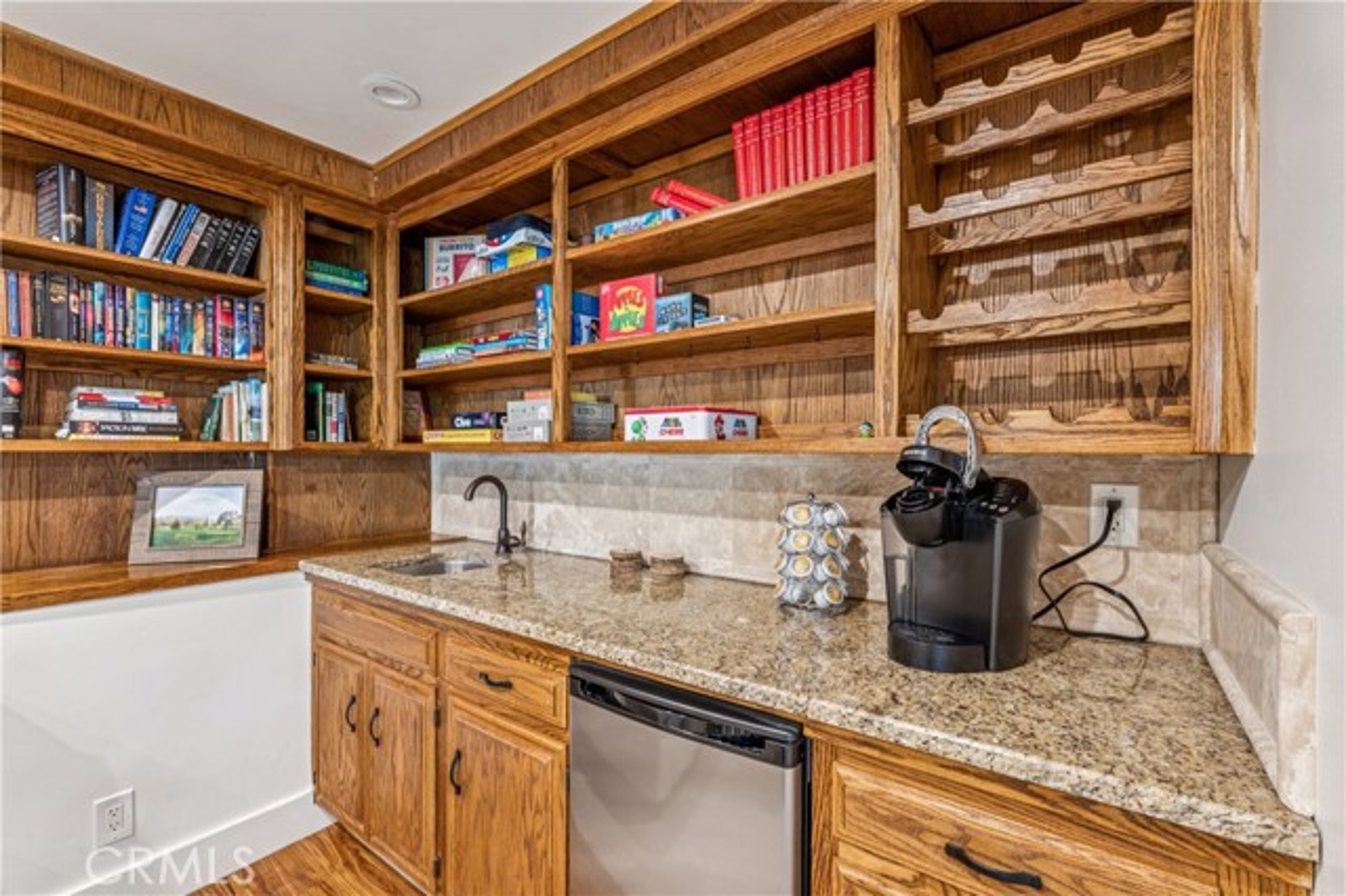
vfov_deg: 73.0
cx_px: 673
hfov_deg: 96.1
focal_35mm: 16
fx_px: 605
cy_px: 448
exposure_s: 10
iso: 100
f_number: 13
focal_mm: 16.2
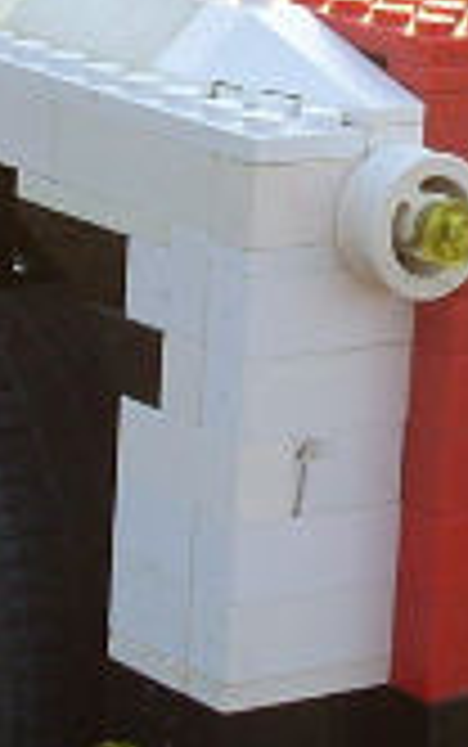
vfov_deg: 11.1
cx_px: 387
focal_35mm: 189
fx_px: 3850
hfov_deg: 6.9
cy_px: 194
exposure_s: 1/120
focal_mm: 6.2
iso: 64
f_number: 2.8
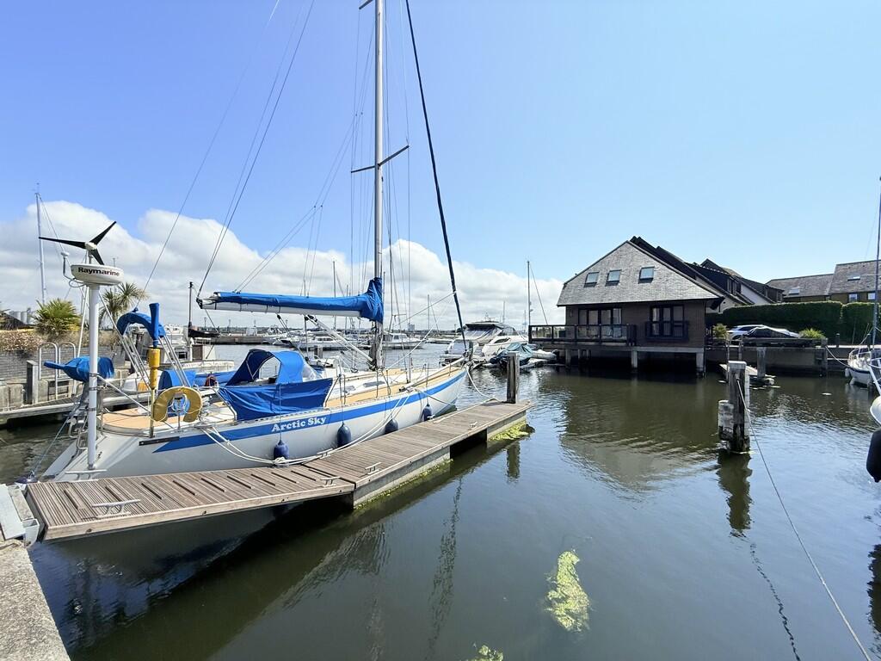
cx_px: 440
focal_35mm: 14
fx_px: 356
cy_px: 330
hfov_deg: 102.1
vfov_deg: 85.7
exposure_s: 1/4762
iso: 50
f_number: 2.2
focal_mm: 2.22
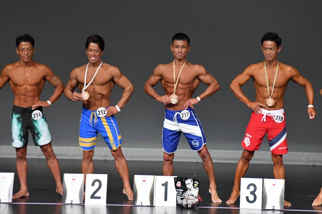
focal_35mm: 375
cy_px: 107
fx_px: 3353
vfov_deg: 3.7
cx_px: 161
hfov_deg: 5.5
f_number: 5.6
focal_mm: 250
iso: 5000
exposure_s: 1/400
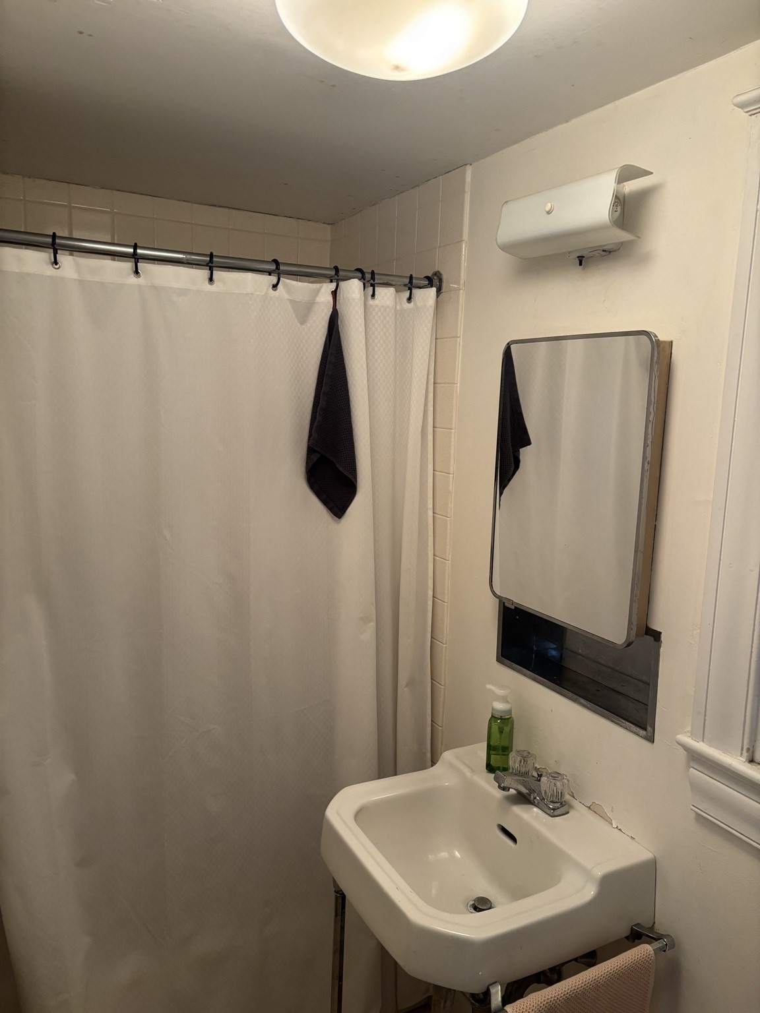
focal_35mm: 26
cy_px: 506
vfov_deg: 67.3
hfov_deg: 53.1
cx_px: 380
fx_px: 761
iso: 160
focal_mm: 5.96
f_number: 1.6
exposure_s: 1/60
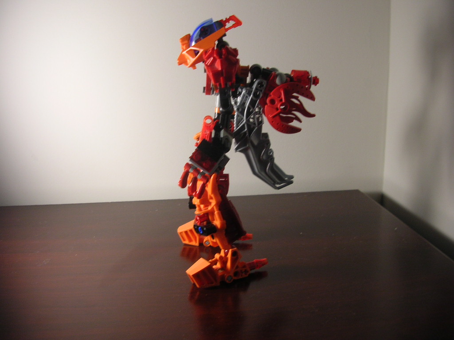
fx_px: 459
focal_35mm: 35
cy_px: 170
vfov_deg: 40.7
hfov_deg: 52.6
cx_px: 227
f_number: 2.8
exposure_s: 1/34.2
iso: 50
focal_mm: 5.8
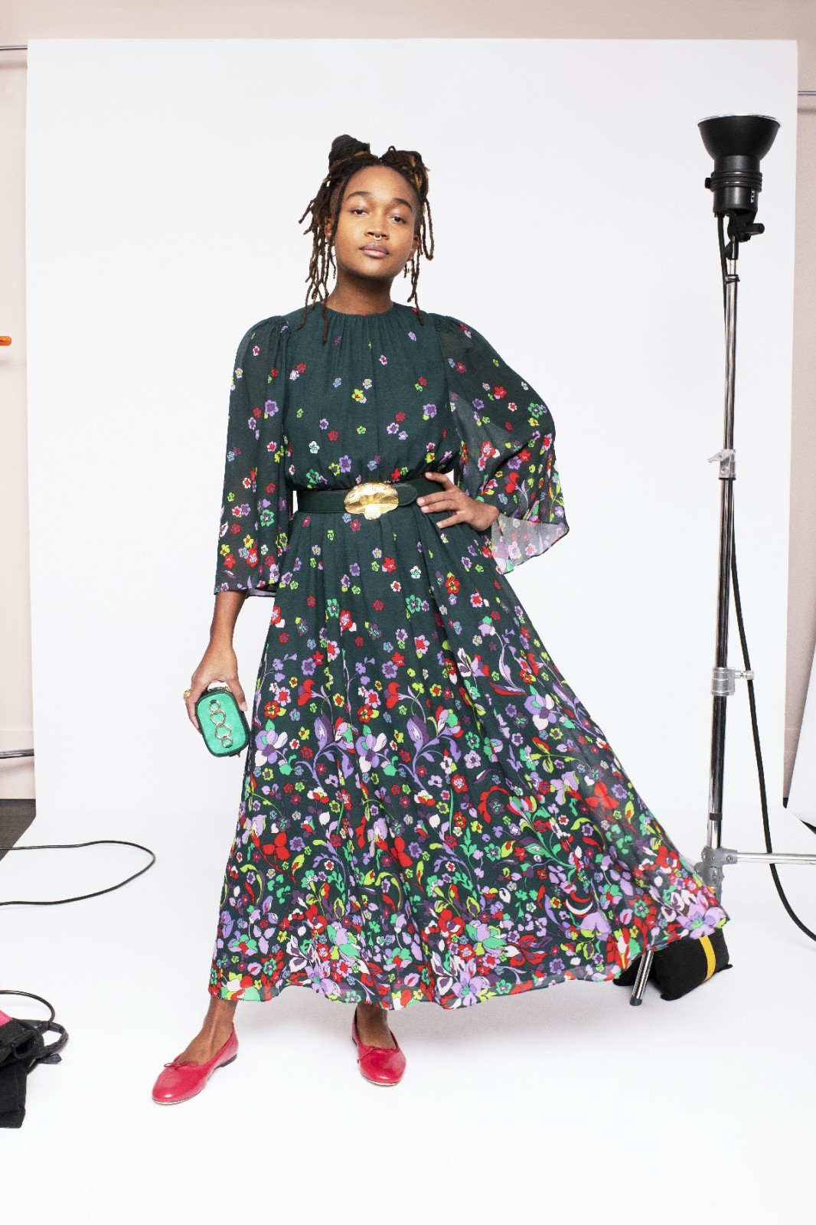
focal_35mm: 35
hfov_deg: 37.8
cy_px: 612
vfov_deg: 54.4
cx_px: 408
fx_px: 1190
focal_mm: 35
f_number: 13
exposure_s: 1/200
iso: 800
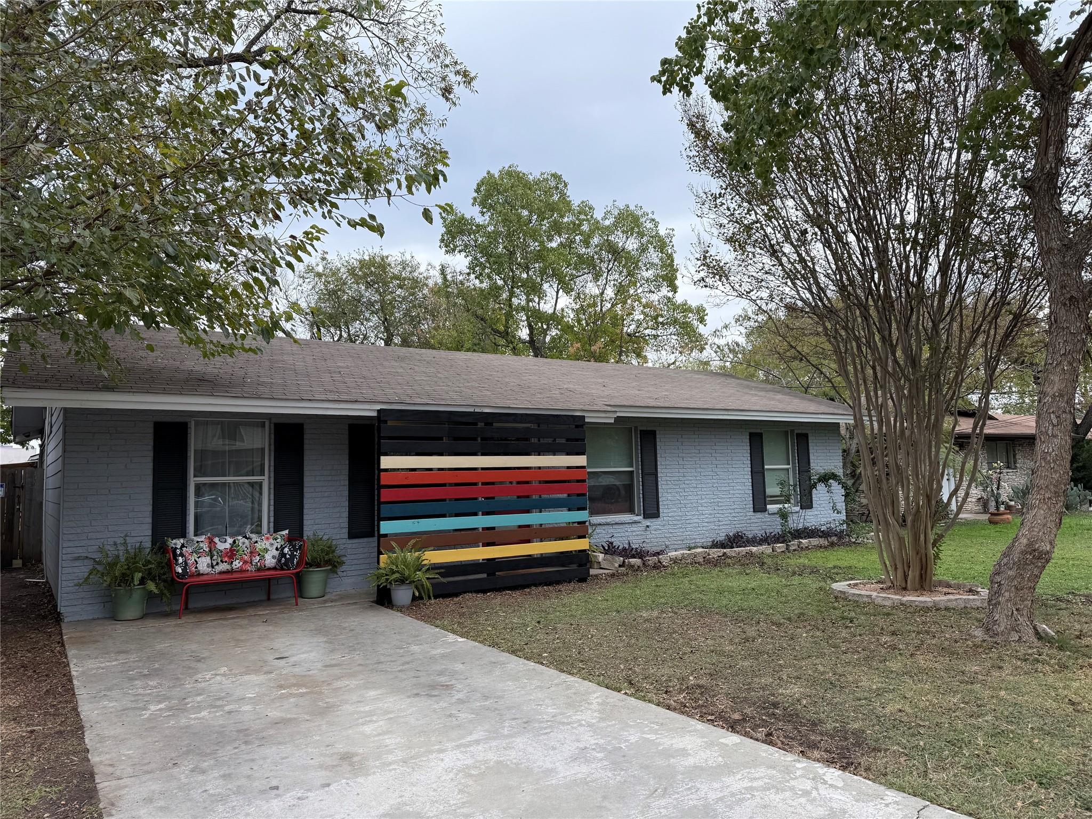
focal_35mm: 24
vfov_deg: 56.8
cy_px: 410
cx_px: 546
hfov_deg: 71.6
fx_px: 757
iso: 80
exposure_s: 1/660
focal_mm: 6.76
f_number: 1.78
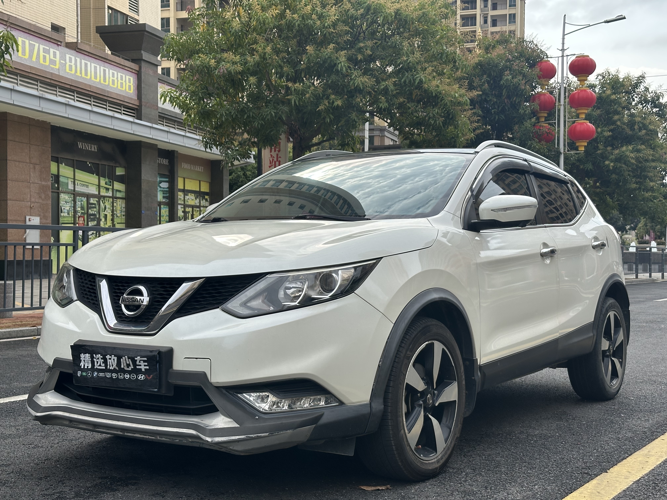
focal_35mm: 48
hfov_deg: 39.7
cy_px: 250
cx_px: 334
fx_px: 925
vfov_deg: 30.3
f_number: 1.78
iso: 64
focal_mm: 6.86
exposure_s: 1/2597
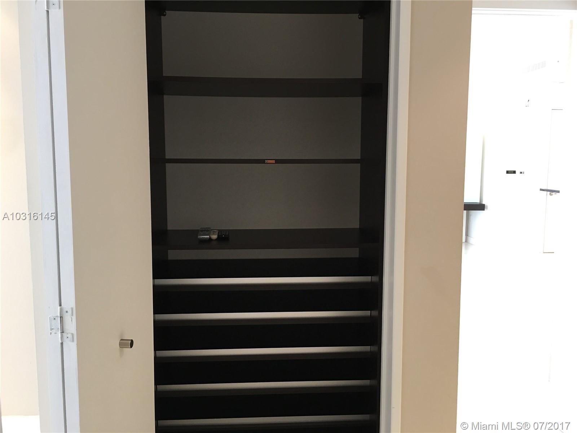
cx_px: 288
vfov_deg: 48.2
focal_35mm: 29
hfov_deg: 61.7
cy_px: 216
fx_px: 483
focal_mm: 4.15
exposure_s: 1/17
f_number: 2.2
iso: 64
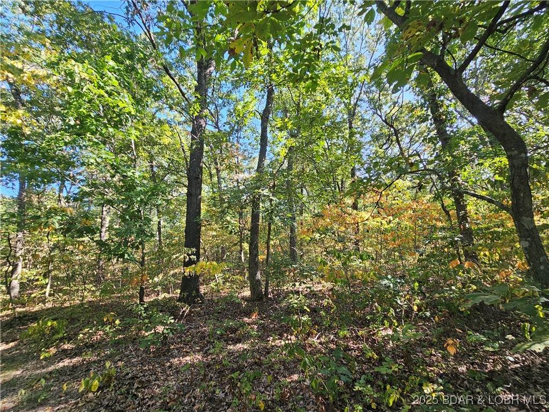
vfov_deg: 89.9
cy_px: 206
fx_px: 206
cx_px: 274
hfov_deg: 106.2
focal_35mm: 13
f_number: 2.2
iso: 50
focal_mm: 2.2
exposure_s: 1/120
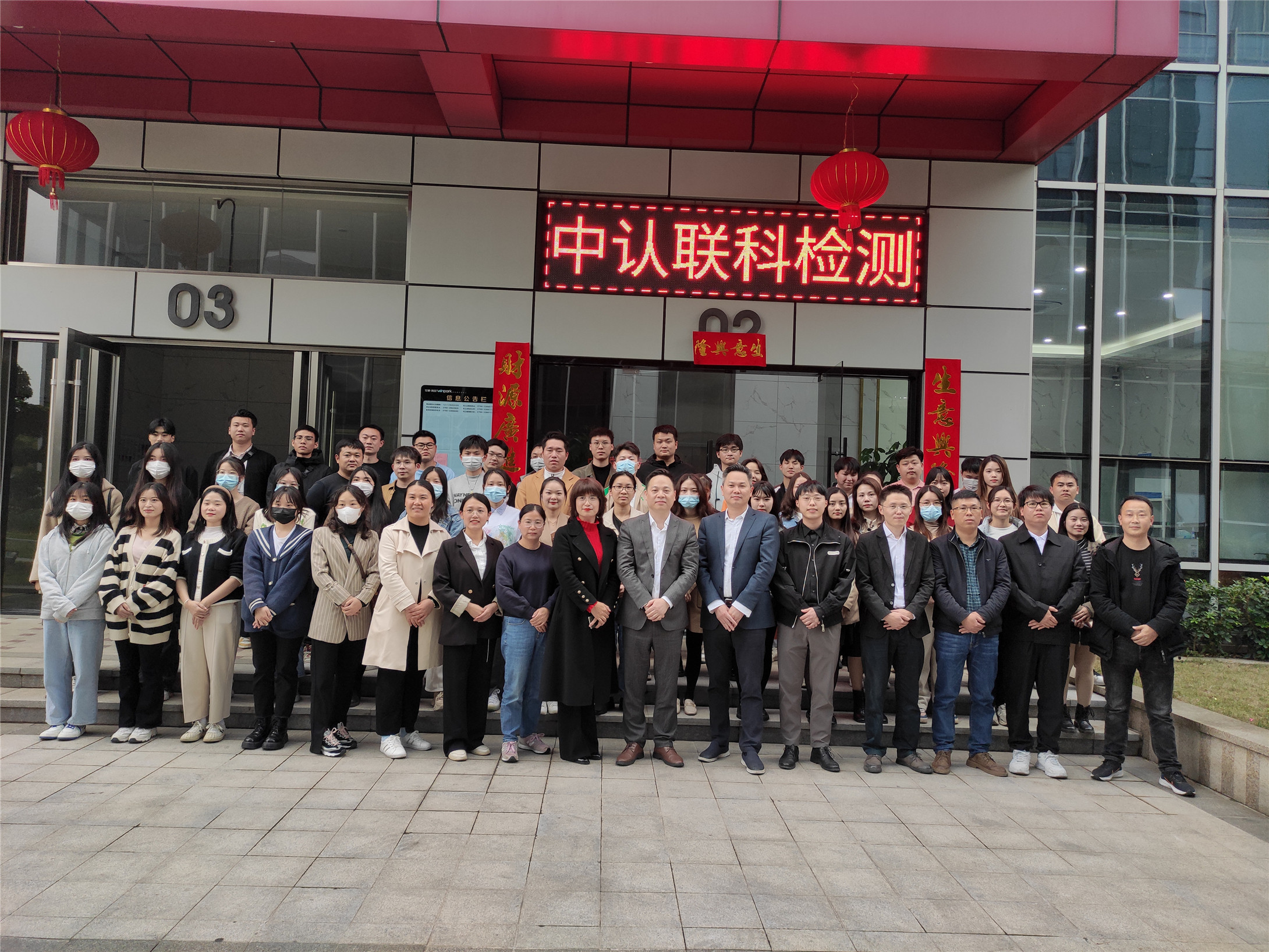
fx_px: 917
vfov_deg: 54.9
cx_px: 634
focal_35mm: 25
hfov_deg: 69.4
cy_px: 476
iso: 67
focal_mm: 5.43
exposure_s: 1/50
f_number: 1.89
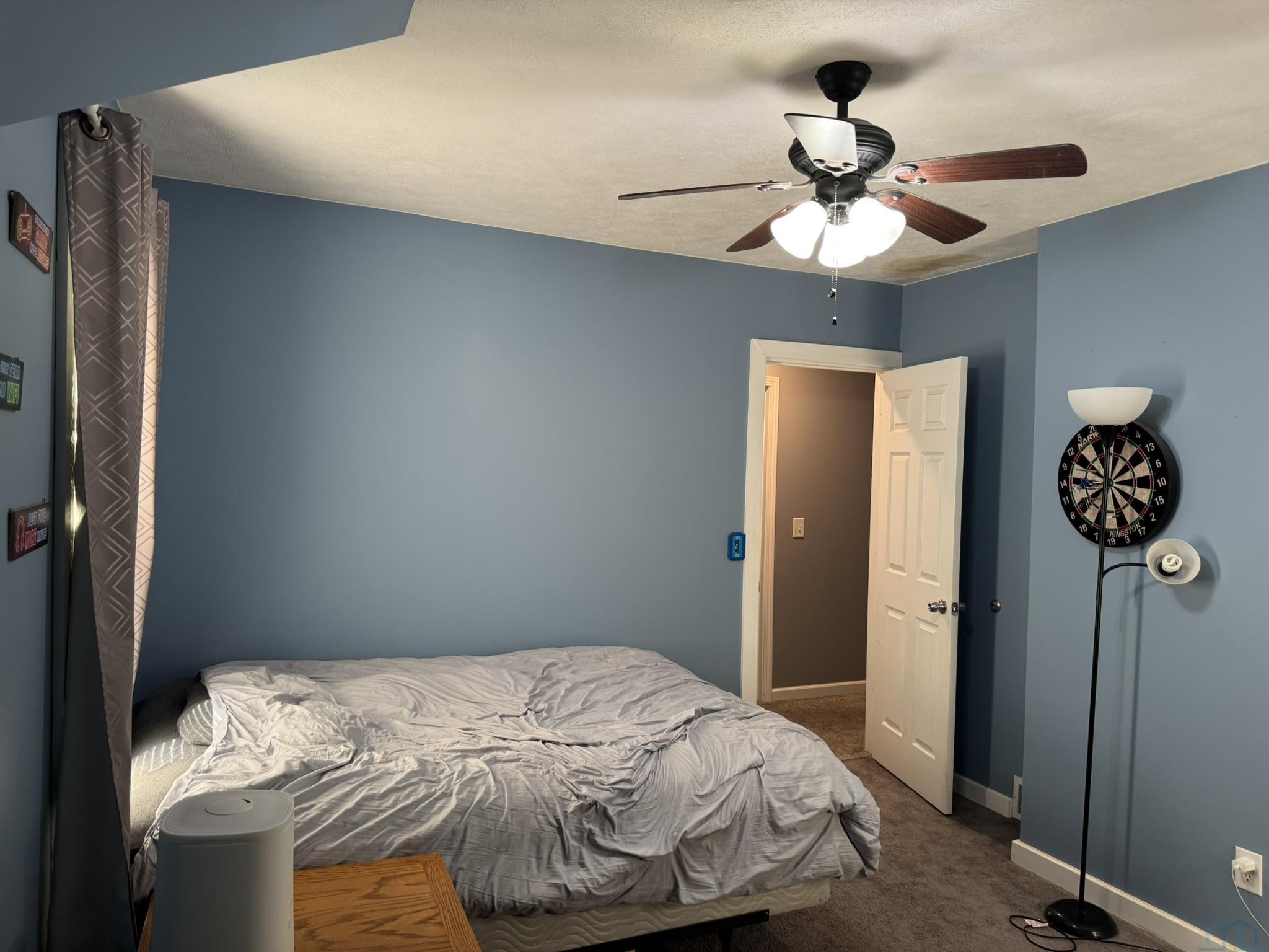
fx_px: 880
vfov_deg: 56.8
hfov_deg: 71.6
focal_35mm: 24
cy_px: 476
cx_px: 634
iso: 125
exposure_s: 1/60
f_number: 1.78
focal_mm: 6.76
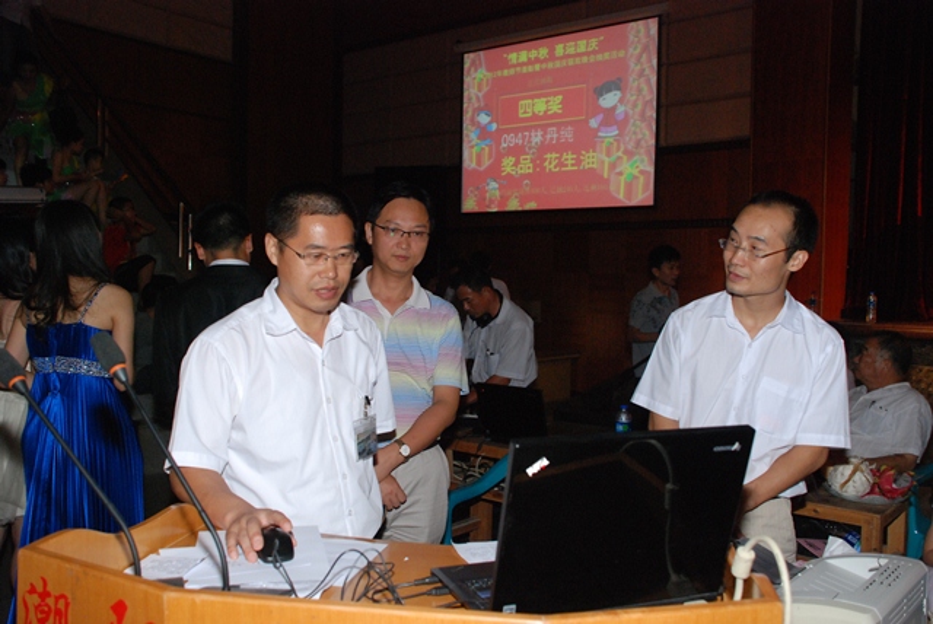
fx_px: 856
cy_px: 312
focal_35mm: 33
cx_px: 466
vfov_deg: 40.0
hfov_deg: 57.2
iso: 1000
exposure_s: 1/60
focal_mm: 22
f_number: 3.8
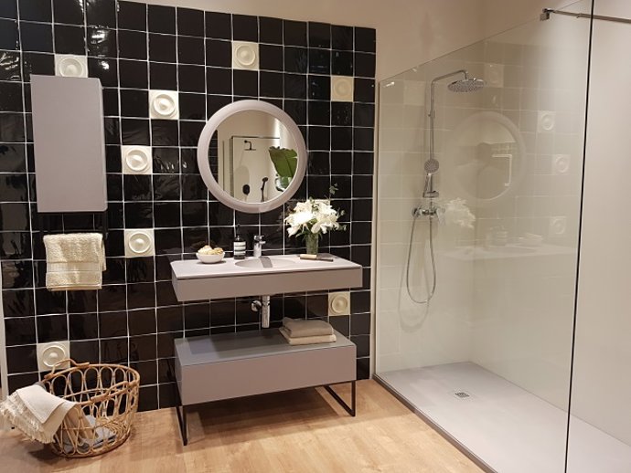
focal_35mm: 26
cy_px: 236
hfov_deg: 67.3
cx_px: 316
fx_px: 474
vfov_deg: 53.1
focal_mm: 4.2
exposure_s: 1/50
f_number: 1.7
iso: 64
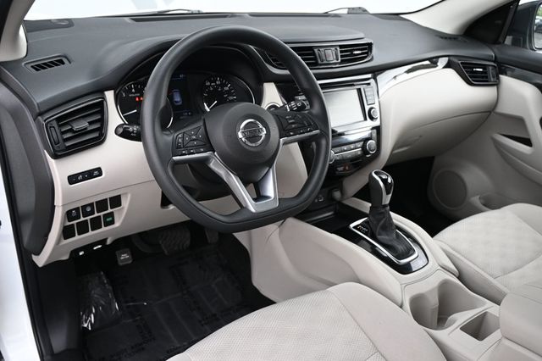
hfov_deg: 62.0
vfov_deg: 43.6
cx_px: 271
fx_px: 451
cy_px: 180
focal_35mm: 30
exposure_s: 1/125
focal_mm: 20
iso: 400
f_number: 3.8
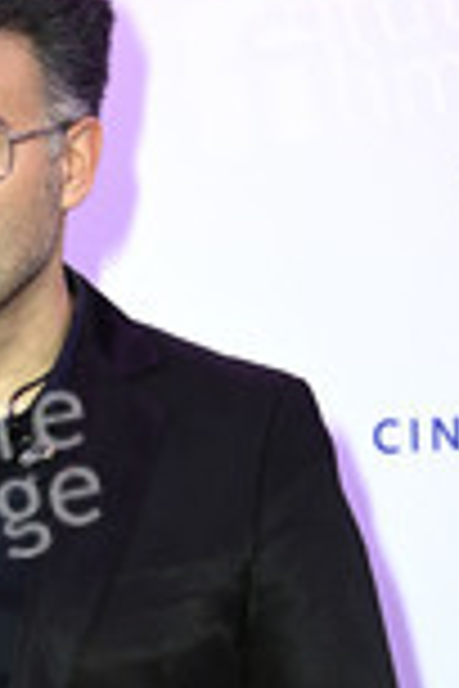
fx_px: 3098
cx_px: 0
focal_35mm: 162
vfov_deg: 12.5
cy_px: 724
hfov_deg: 8.4
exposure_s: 1/250
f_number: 5.6
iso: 1000
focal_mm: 62
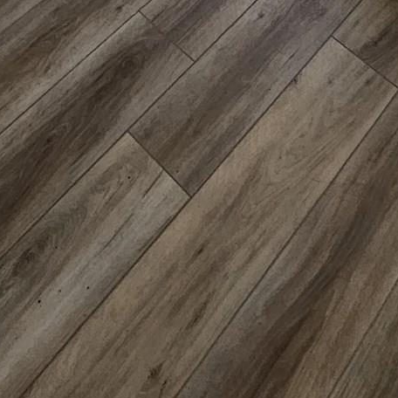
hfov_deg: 29.1
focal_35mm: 58
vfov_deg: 18.8
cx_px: 103
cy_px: -393
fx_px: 754
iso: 125
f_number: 2.2
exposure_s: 1/60
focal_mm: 2.2
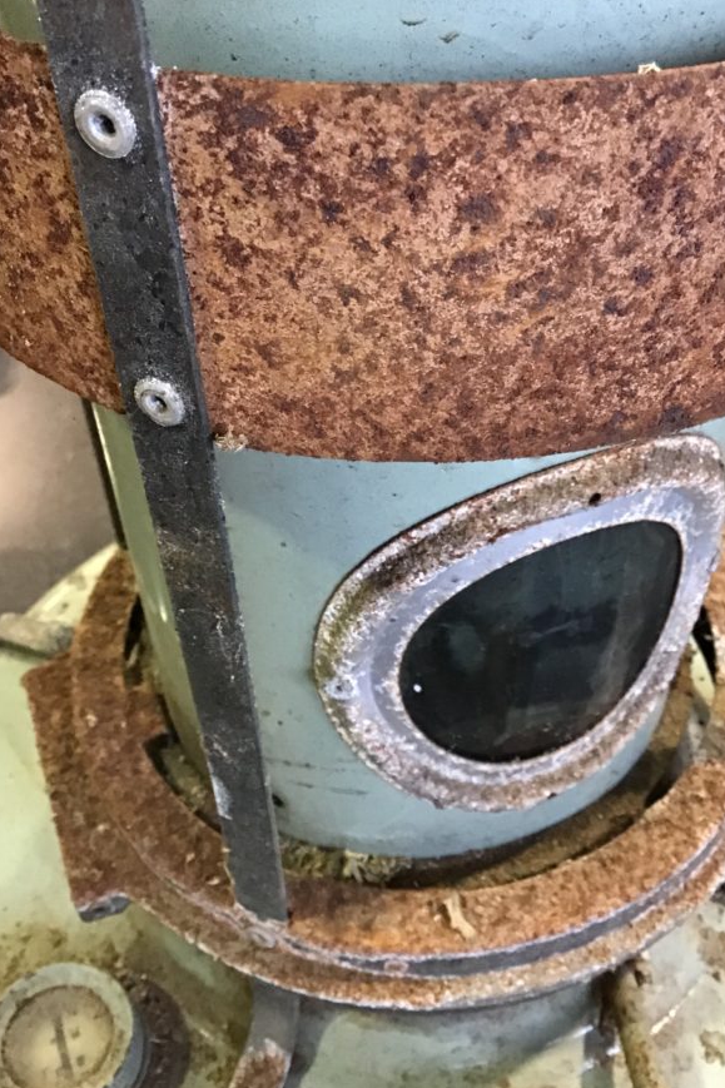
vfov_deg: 50.7
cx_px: 396
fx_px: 1148
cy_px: 572
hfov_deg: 35.0
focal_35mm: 38
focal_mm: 3.3
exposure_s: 1/17
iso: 200
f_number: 2.4
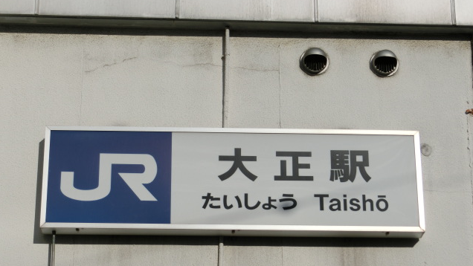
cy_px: 161
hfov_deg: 20.9
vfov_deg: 11.9
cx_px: 236
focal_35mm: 102
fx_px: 1280
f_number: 11.1
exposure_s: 1/400
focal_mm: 16.5
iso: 80
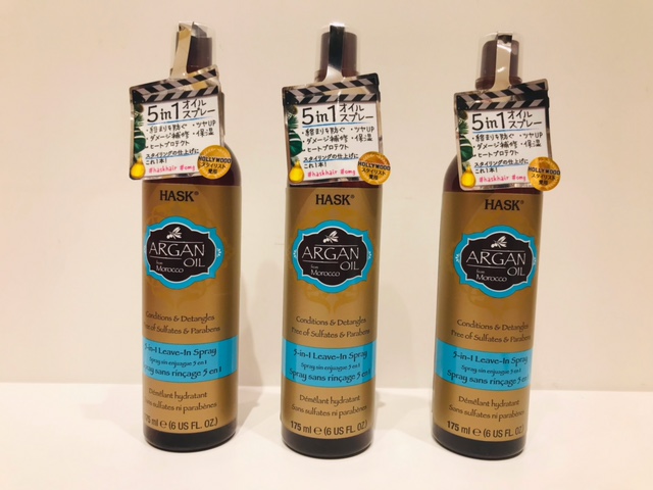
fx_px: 528
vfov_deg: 49.7
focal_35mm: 28
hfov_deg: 63.4
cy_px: 245
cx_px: 326
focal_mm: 3.99
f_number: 1.8
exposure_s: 1/120
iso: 32
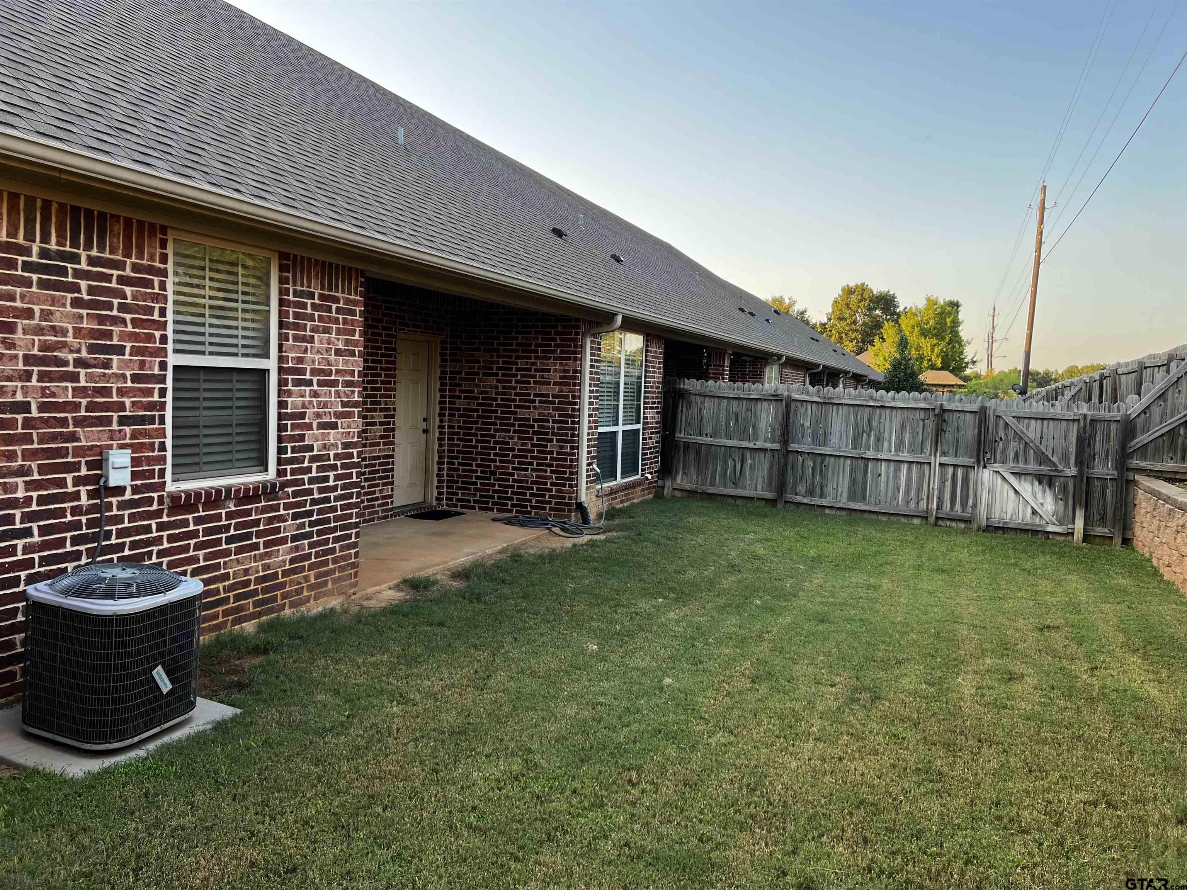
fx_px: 892
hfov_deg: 67.3
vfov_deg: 53.1
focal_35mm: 26
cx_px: 594
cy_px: 445
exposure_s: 1/307
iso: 50
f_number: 1.5
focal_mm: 5.7
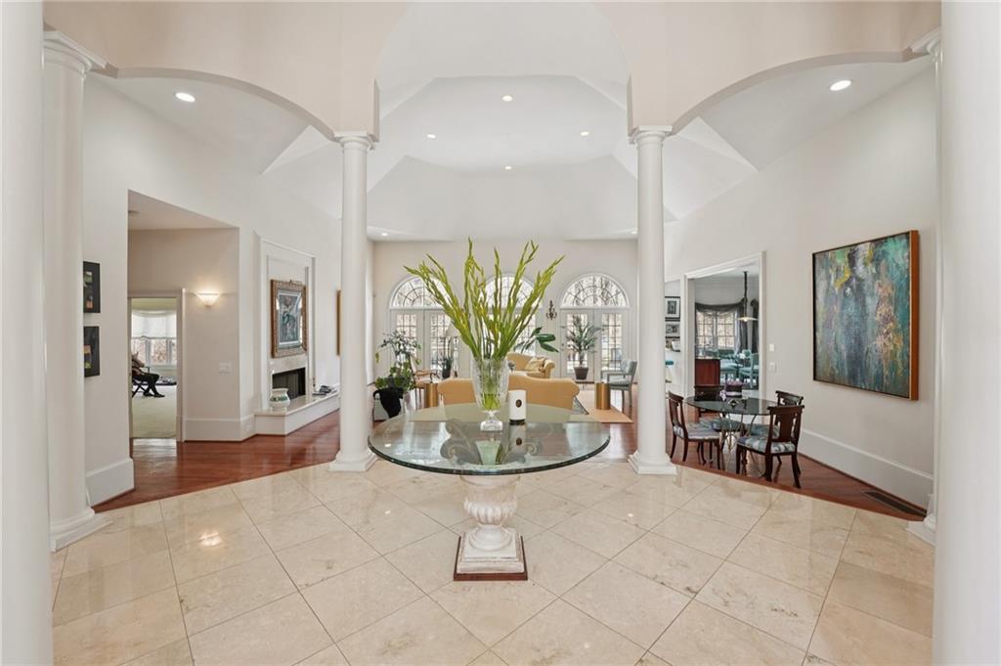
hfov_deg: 104.3
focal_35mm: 14
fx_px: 389
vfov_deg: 81.1
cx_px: 500
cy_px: 333
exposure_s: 1/25
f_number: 8
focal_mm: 14
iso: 320
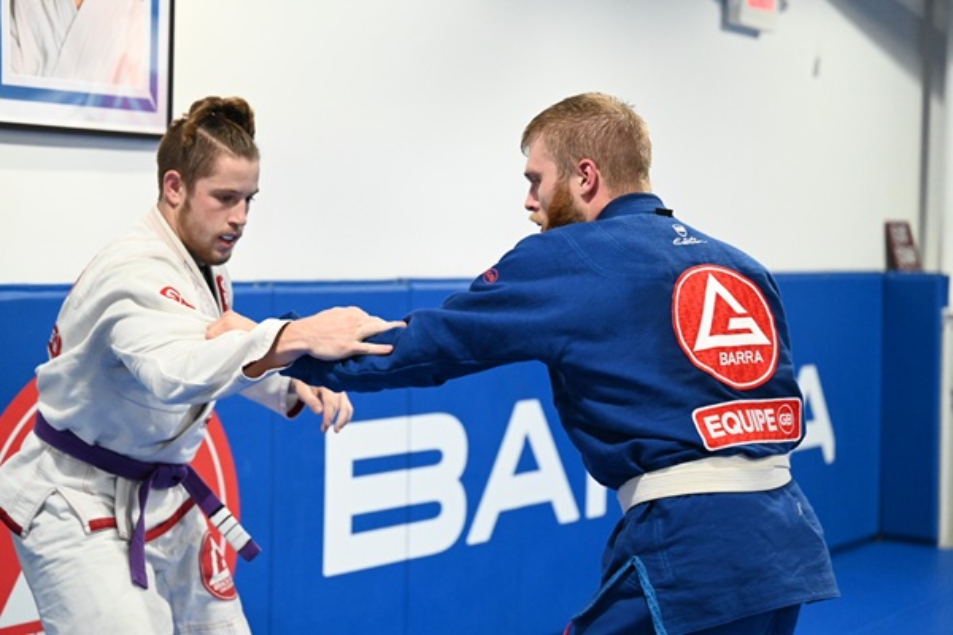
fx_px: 1853
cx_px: 476
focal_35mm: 70
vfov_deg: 19.5
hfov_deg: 28.8
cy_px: 318
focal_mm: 70
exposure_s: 1/500
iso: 10000
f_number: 2.8
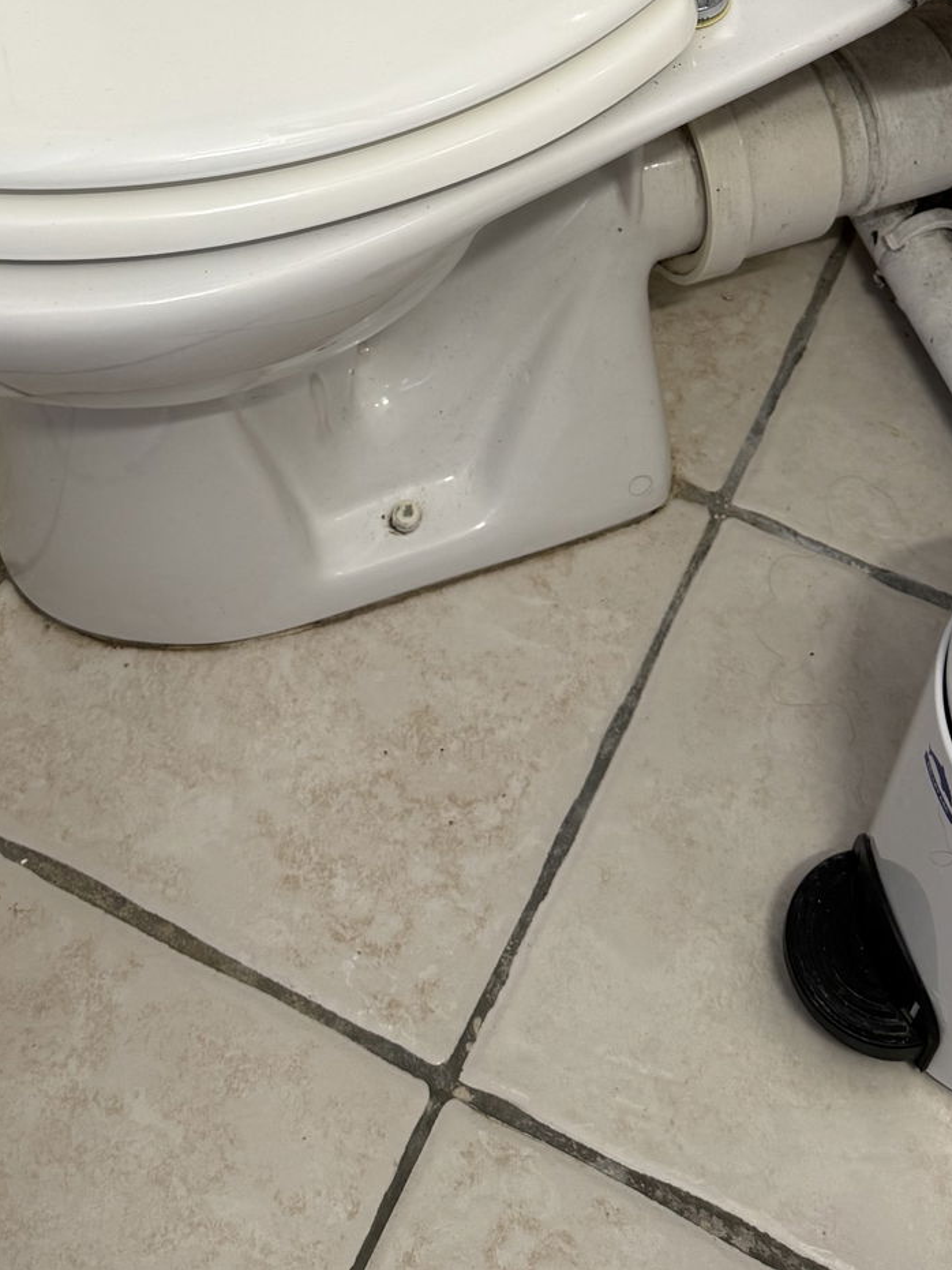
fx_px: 2017
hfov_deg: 26.5
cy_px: -44
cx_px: 585
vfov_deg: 31.8
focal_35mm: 55
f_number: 1.78
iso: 125
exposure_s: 1/50
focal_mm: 6.76
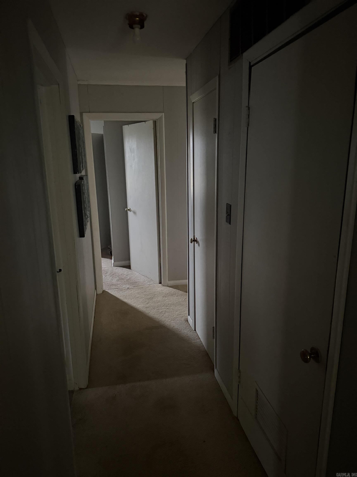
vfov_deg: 71.6
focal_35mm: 24
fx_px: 330
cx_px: 178
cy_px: 238
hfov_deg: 56.8
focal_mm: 6.76
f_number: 1.78
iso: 2500
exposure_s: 1/15
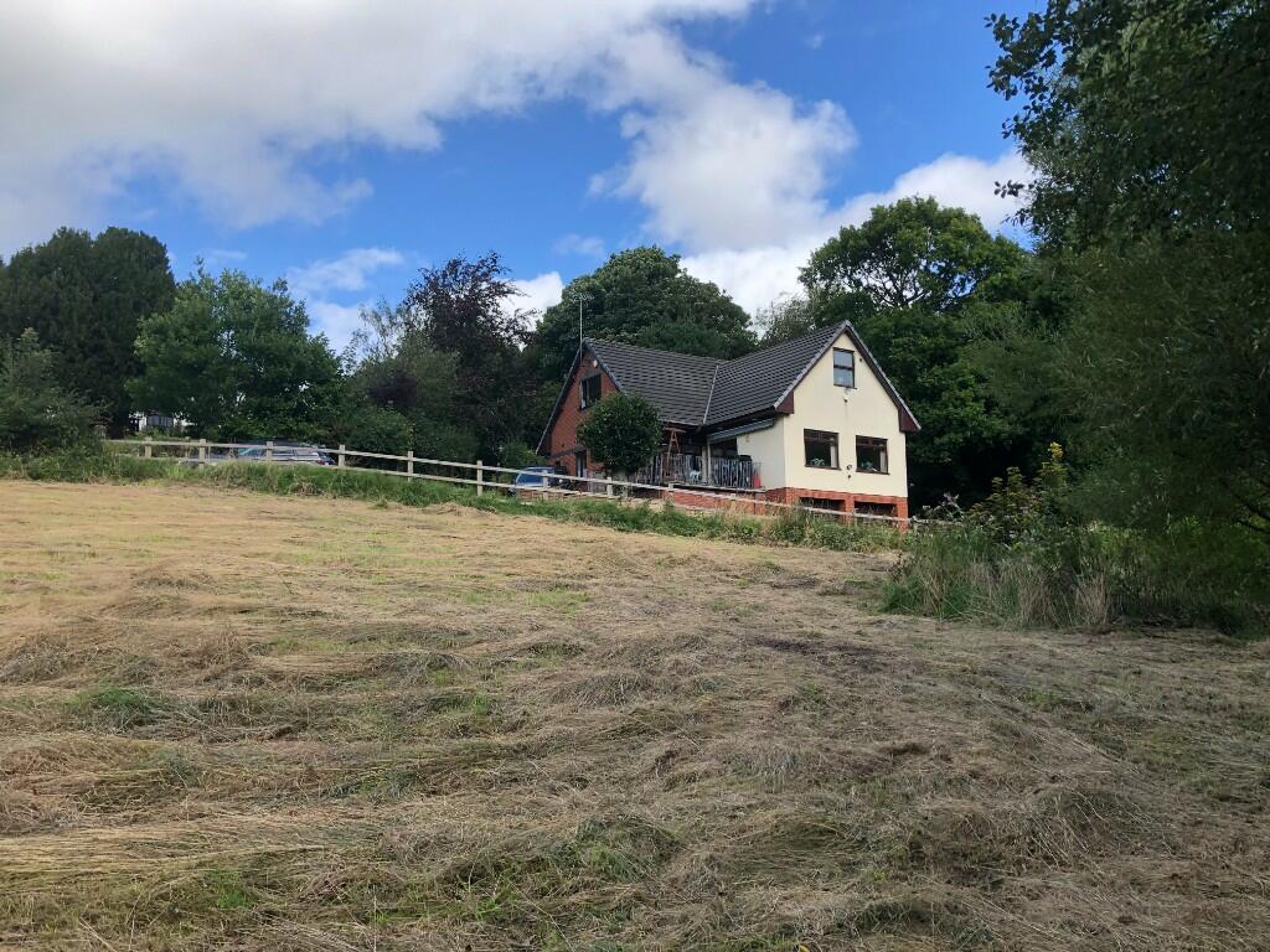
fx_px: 1027
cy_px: 476
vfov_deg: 49.7
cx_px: 635
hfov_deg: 63.4
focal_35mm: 28
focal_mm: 3.99
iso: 20
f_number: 1.8
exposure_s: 1/1000
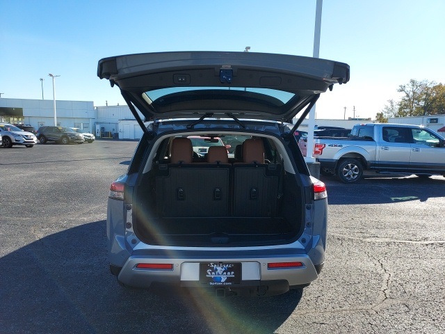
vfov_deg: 56.8
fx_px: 309
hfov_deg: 71.6
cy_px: 167
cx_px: 222
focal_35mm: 24
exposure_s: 1/583
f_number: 1.8
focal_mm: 4.6
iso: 40
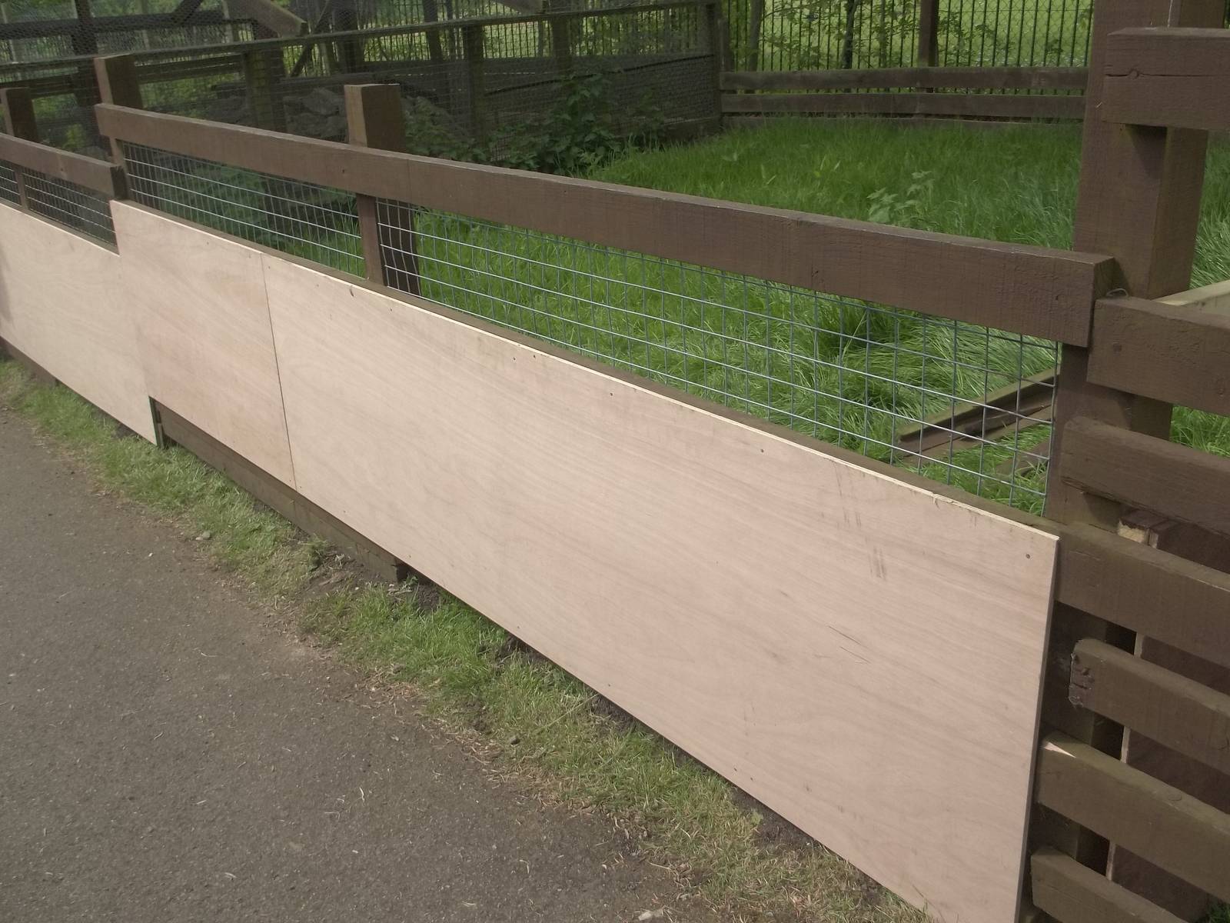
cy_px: 462
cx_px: 615
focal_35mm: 33
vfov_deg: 42.9
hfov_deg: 55.4
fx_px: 1173
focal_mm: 5.9
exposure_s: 1/400
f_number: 3.3
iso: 80
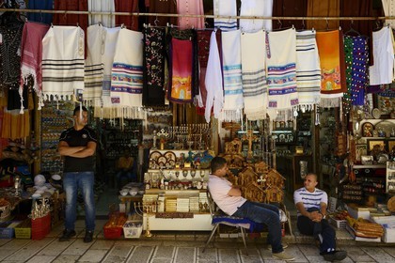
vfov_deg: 35.1
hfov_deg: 50.7
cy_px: 132
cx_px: 198
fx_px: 417
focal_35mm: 38
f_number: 9
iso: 400
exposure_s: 1/250
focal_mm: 38
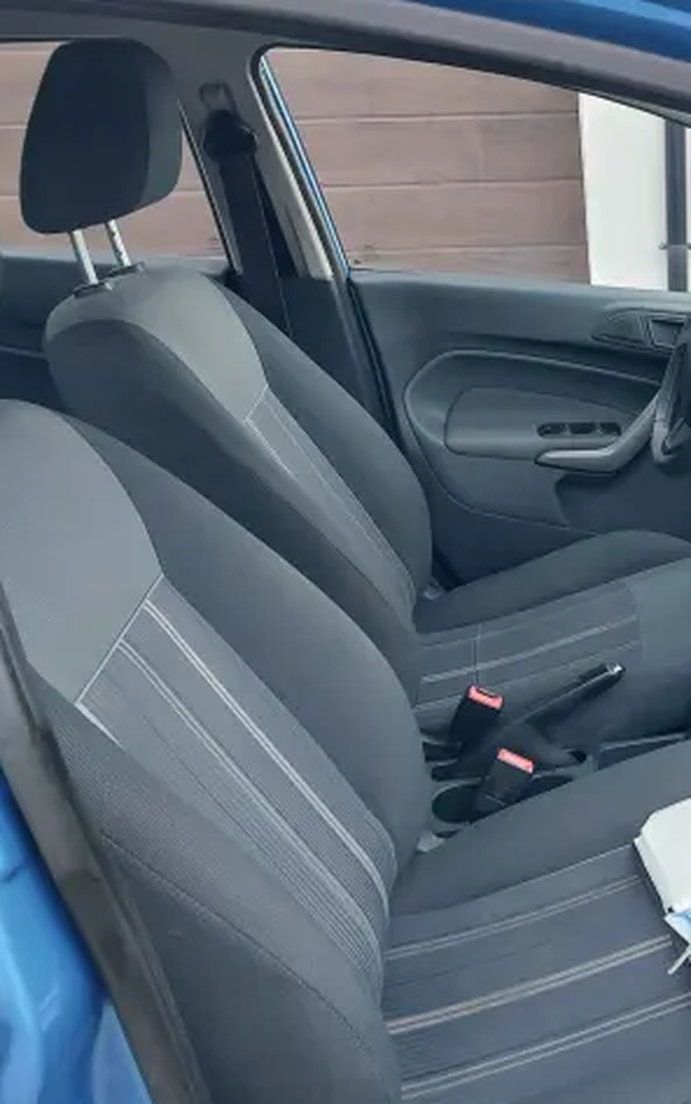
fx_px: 1294
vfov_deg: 46.2
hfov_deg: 27.9
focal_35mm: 43
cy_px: 558
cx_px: 710
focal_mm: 4.6
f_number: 1.8
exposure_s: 1/50
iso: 125
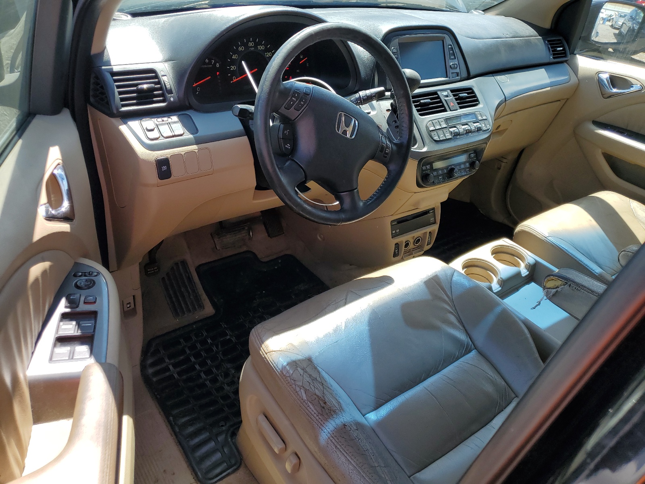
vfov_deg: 53.1
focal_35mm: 26
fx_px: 484
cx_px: 322
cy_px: 242
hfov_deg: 67.3
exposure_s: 1/769
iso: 50
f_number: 1.5
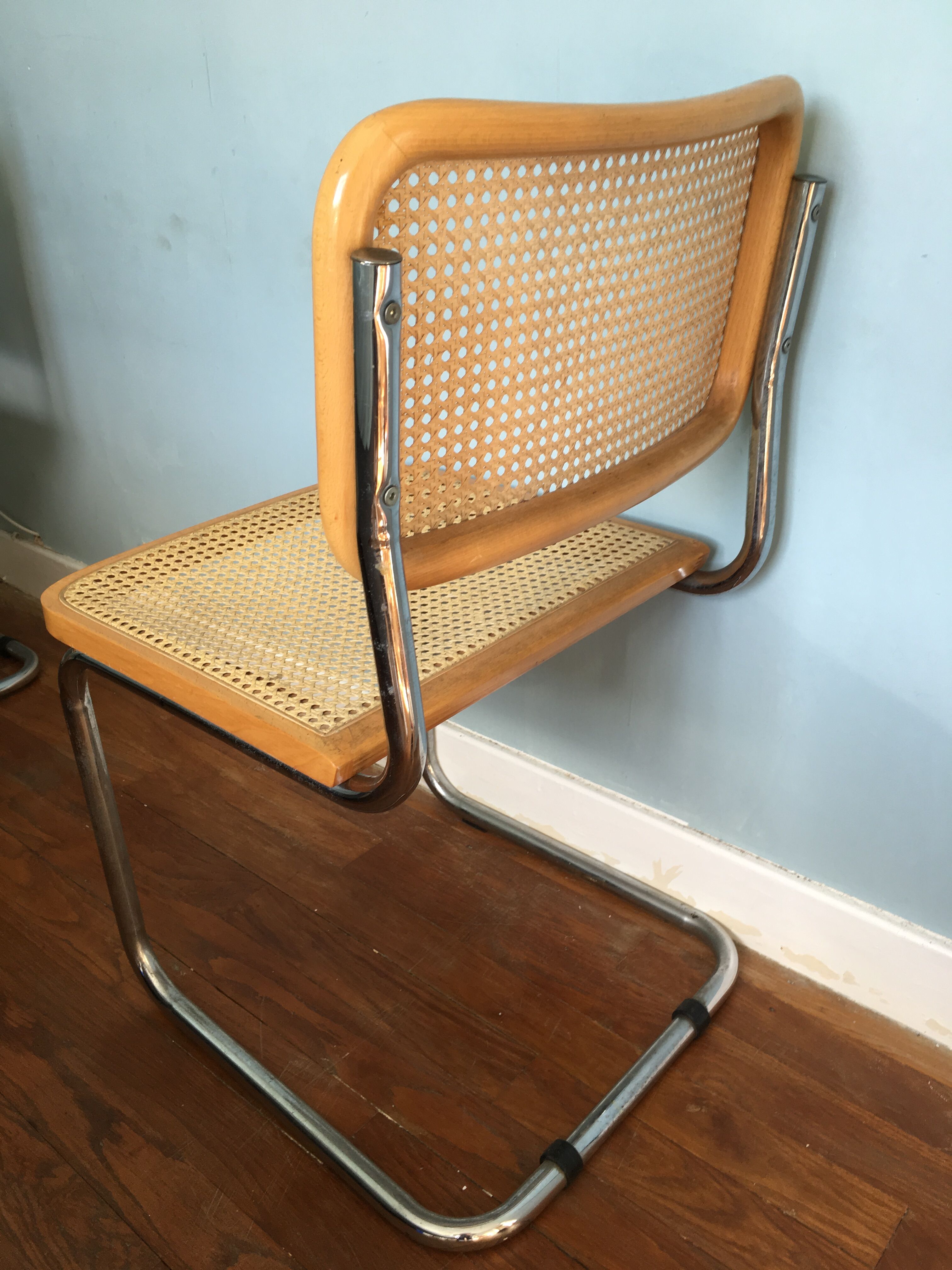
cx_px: 476
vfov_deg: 61.7
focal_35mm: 29
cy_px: 635
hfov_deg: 48.2
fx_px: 1063
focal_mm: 4.15
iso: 32
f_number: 2.2
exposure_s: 1/50
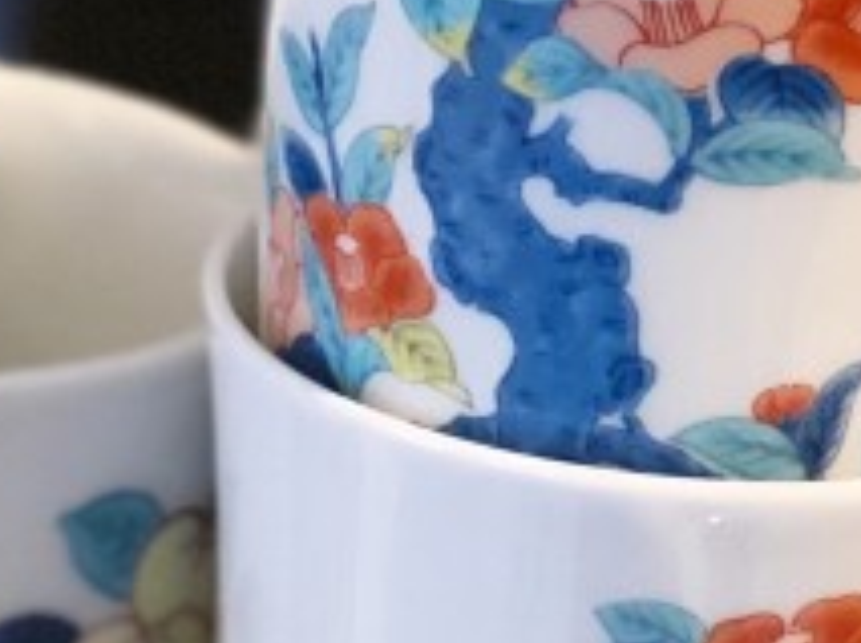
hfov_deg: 6.8
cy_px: 1035
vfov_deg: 5.1
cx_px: -685
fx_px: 7102
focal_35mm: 286
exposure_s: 1/60
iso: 160
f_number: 2.8
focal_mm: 6.6
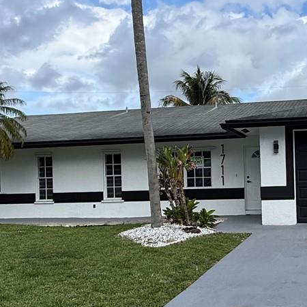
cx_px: 273
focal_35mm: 44
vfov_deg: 38.2
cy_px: 188
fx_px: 441
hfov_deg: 36.1
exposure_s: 1/1050
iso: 50
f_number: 2.2
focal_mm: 2.22
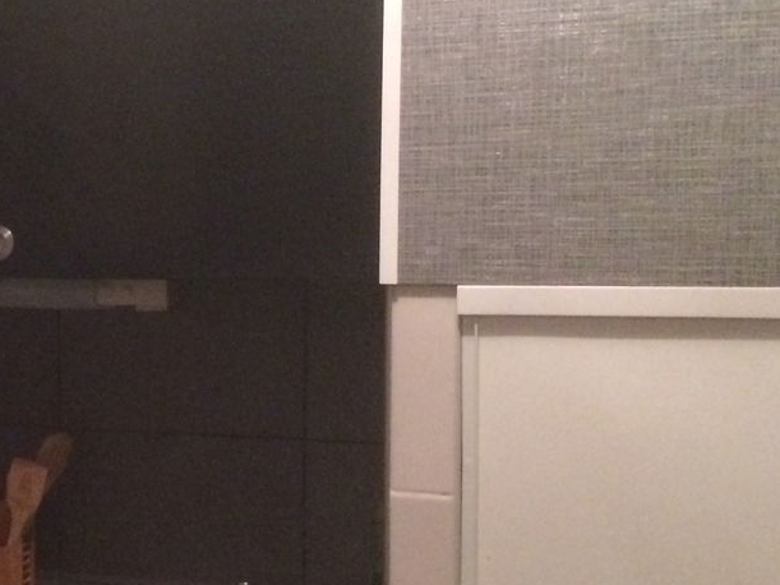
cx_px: -107
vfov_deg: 19.4
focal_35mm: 76
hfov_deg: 23.8
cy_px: 342
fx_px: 1712
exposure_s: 1/15
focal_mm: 4.15
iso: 640
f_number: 2.2
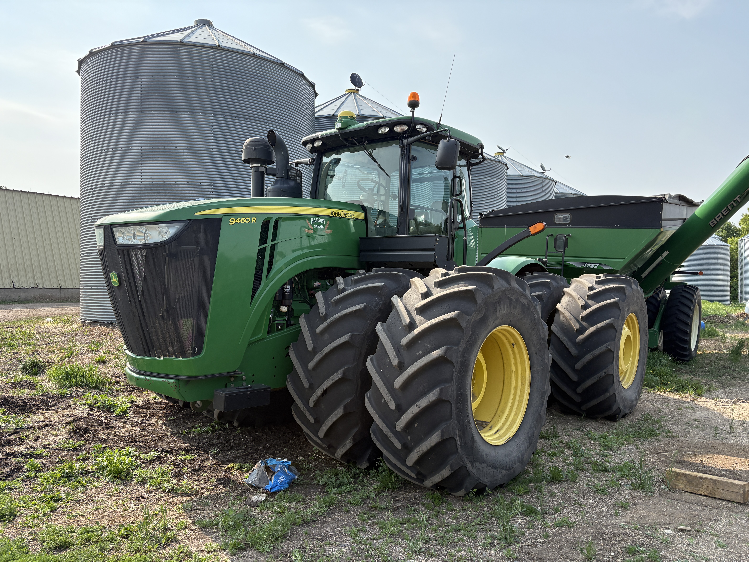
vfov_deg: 53.1
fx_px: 563
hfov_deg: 67.3
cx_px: 374
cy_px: 281
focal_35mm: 26
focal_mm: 5.96
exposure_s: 1/2012
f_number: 1.6
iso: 64
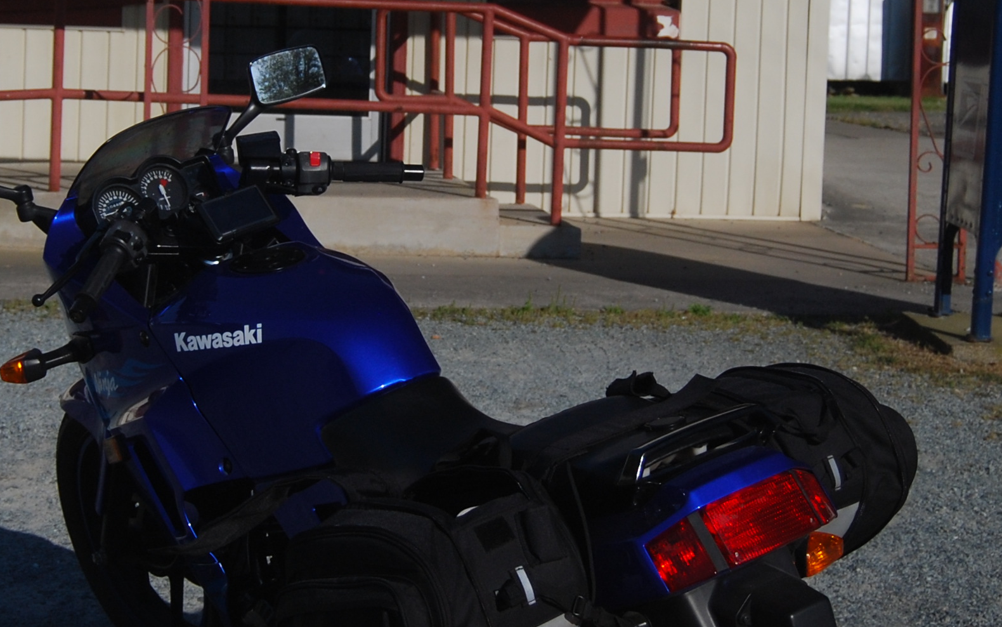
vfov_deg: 14.5
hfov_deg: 23.0
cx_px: 408
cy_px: 176
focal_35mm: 90
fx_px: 2458
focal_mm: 24
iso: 200
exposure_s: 1/1600
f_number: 4
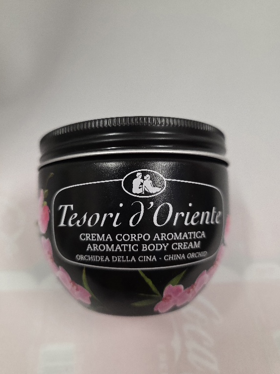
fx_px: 259
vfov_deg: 71.6
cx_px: 135
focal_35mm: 24
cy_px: 183
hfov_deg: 56.8
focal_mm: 6.3
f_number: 1.7
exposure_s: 1/101
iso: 500
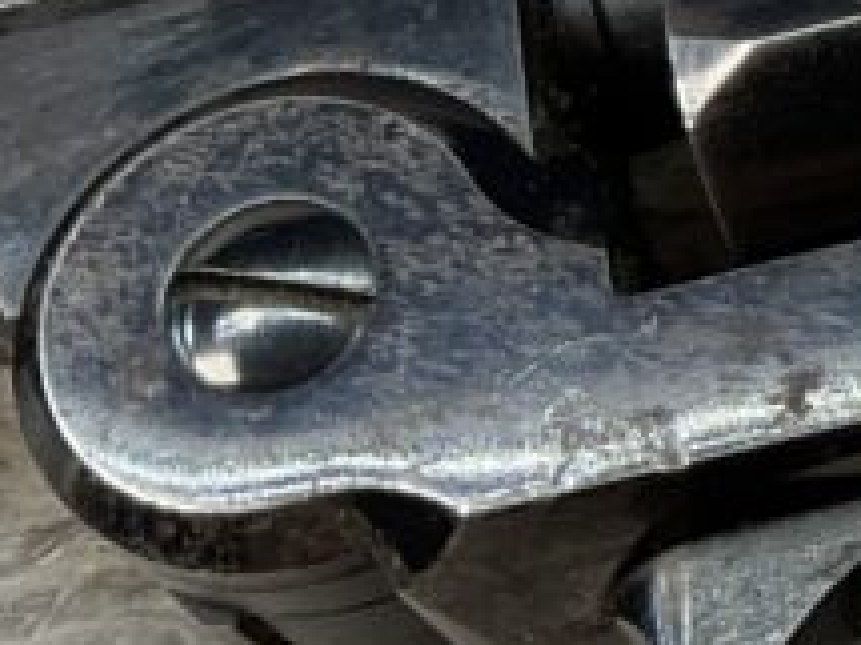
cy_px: 112
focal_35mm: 138
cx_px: 1942
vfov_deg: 10.7
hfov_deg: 12.0
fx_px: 3431
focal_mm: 3
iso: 20
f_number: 1.8
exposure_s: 1/120
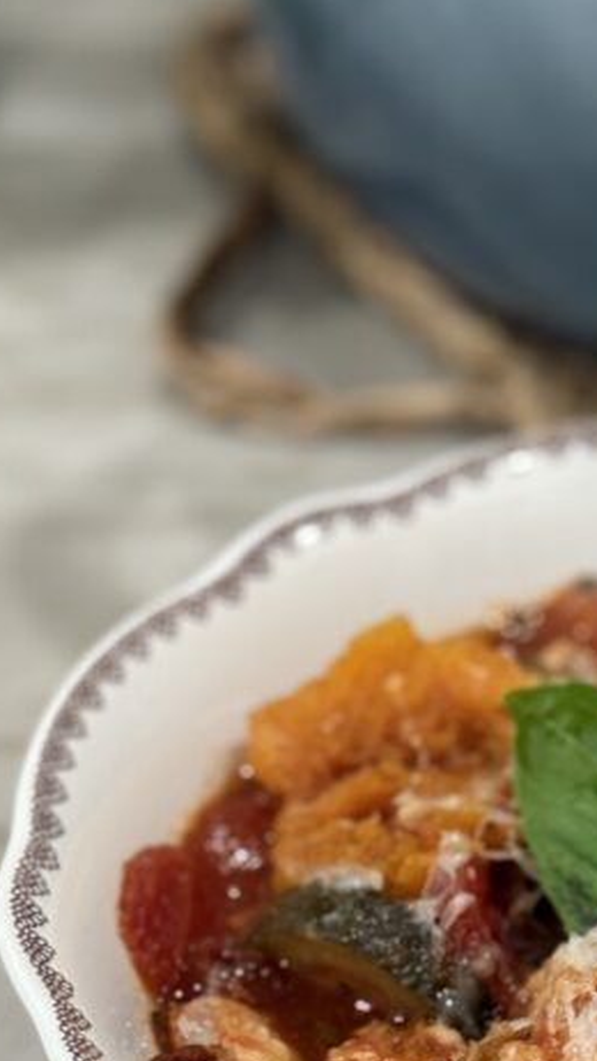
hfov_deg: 10.3
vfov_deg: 18.5
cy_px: 576
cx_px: 703
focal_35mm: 116
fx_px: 3263
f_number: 1.78
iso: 320
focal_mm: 6.76
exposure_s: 1/40
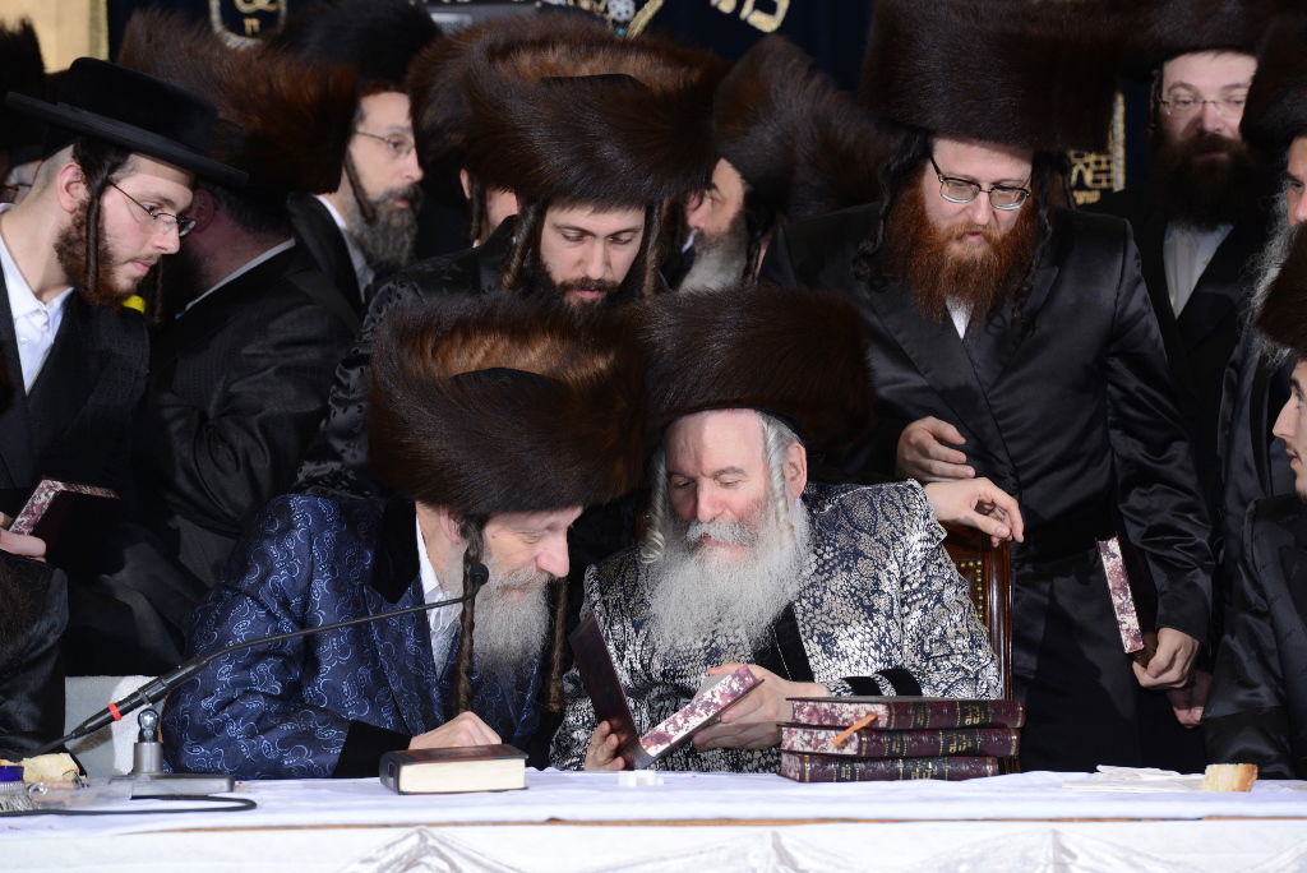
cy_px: 436
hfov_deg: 11.1
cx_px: 654
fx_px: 6720
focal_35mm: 185
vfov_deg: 7.4
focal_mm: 185
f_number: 8
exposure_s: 1/160
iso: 640
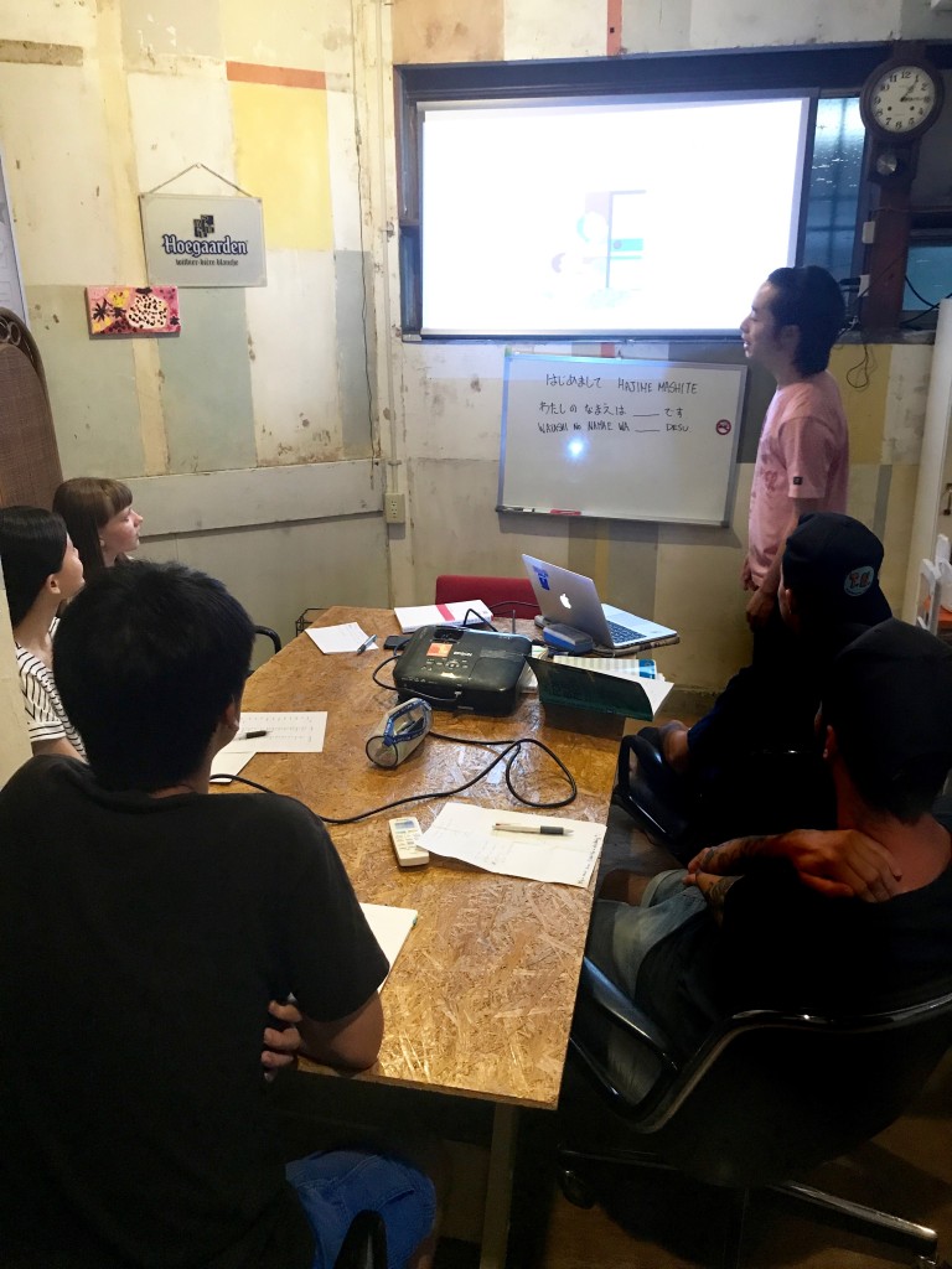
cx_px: 476
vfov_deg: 63.4
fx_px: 1027
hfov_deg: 49.7
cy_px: 634
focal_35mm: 28
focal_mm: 3.99
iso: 100
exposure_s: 1/15
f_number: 1.8
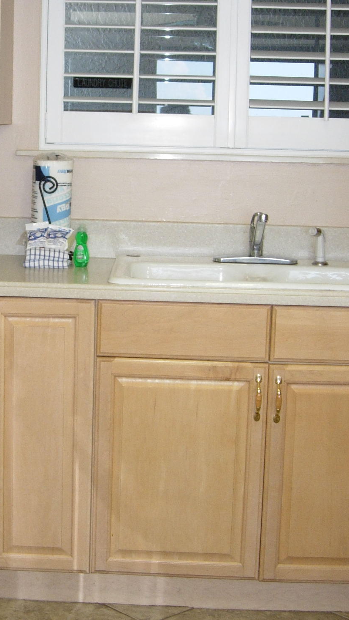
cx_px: 85
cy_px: 265
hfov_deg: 16.4
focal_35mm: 73
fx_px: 1201
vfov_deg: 28.9
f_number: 2.8
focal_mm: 7.8
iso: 79
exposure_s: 1/32
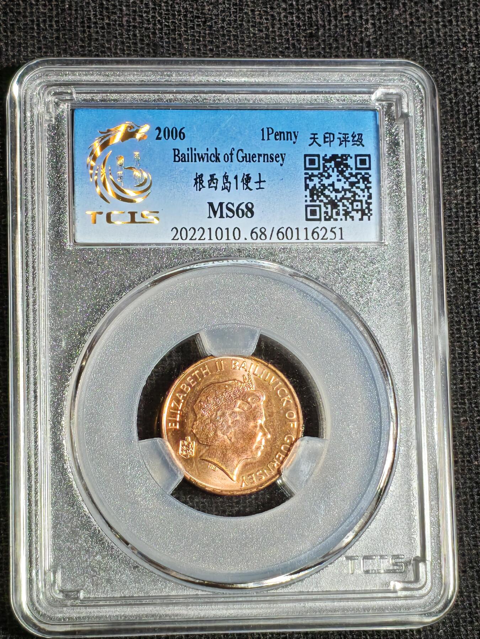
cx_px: 240
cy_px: 320
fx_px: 1978
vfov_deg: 18.4
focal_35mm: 107
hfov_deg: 13.8
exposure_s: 1/334
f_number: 1.5
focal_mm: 4.94
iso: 50
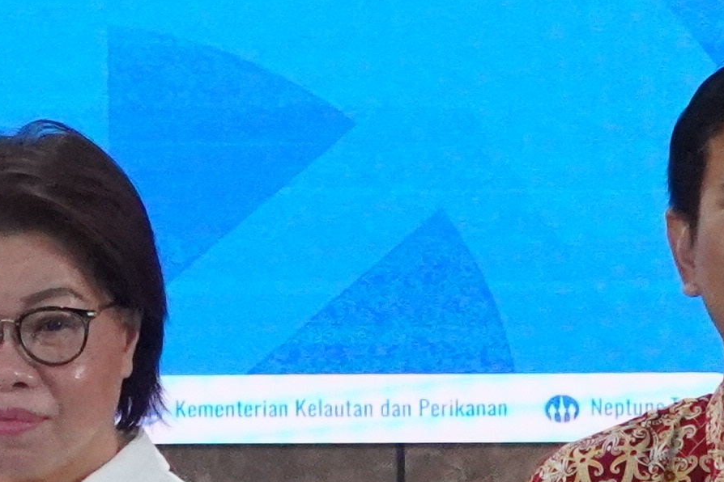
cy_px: 152
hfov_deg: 8.7
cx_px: -42
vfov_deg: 5.8
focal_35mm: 235
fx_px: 4726
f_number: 6.3
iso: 10000
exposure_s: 1/160
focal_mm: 35
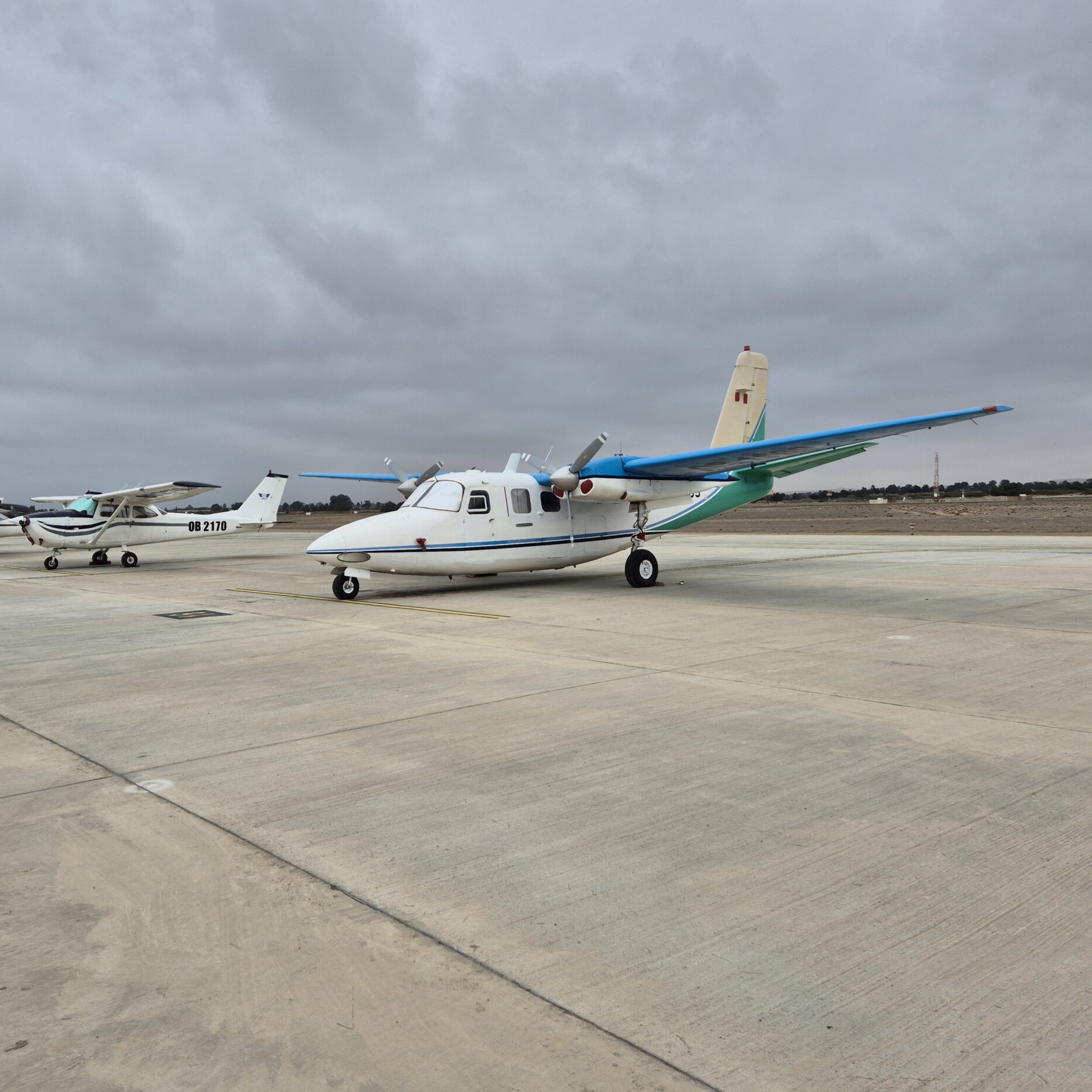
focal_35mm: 28
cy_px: 550
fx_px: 999
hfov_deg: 56.5
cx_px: 403
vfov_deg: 57.3
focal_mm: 5.4
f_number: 1.8
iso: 25
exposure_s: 1/2984
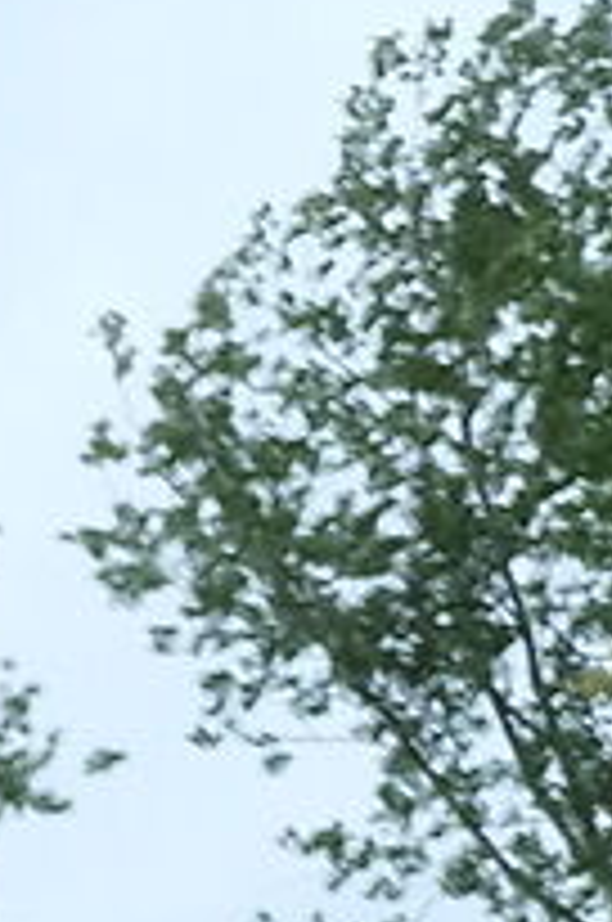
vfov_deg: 8.8
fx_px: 5398
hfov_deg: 3.6
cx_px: -4532
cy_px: 2307
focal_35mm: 211
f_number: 5
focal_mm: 12
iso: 160
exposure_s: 1/300
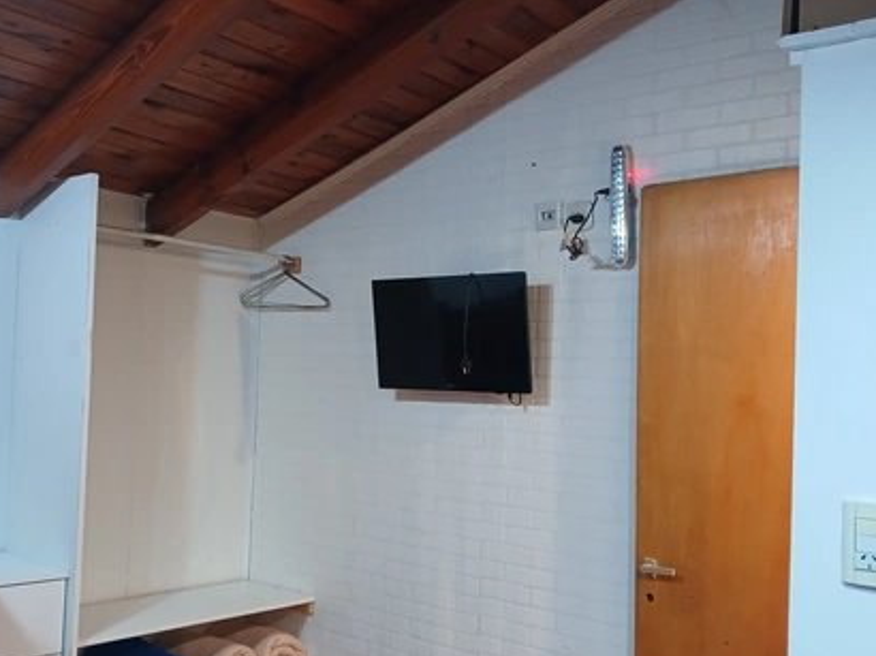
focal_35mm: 29
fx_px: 733
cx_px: 429
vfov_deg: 48.2
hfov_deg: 61.7
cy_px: 350
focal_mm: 4
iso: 400
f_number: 1.8
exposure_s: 1/20
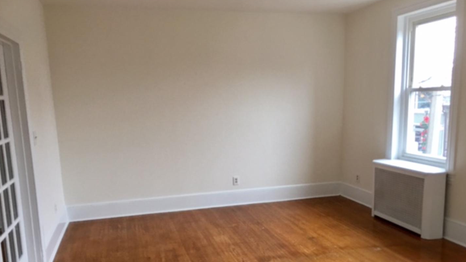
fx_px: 395
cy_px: 172
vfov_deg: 36.3
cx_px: 233
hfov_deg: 61.0
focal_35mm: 32
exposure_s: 1/30
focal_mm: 4.15
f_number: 2.2
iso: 40
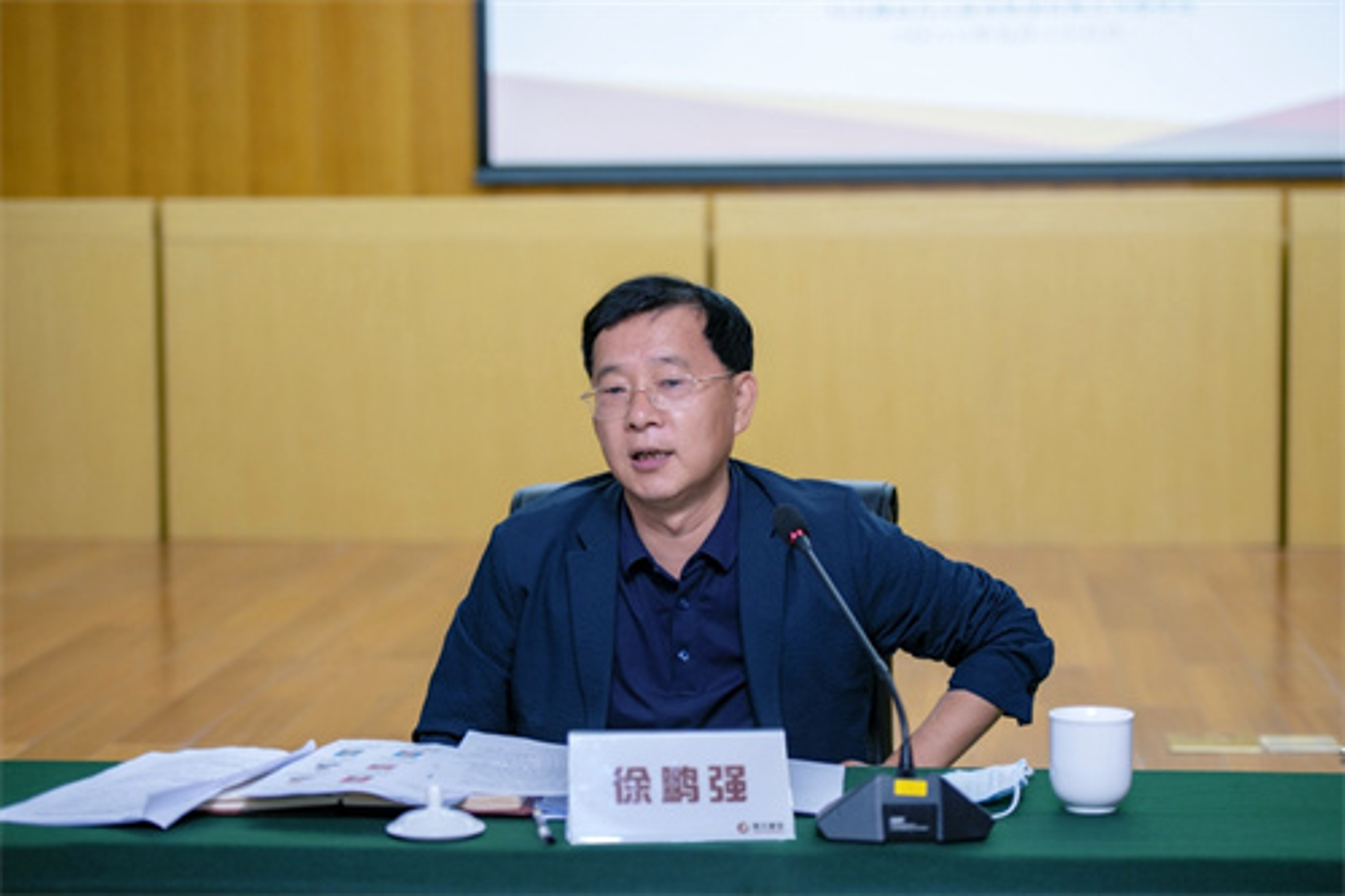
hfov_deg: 22.6
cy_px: 448
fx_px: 3361
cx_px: 672
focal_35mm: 90
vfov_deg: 15.2
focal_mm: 90
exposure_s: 1/125
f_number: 2.8
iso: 500
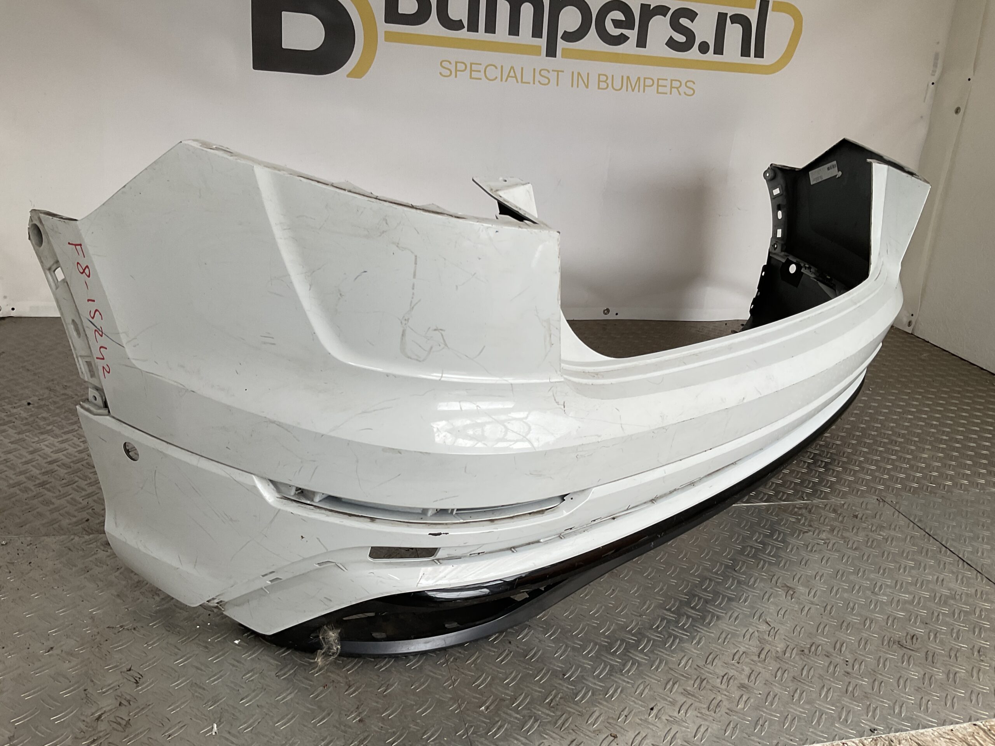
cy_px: 373
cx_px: 498
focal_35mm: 29
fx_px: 834
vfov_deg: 48.2
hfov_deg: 61.7
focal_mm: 3
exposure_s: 1/120
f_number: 1.8
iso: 32
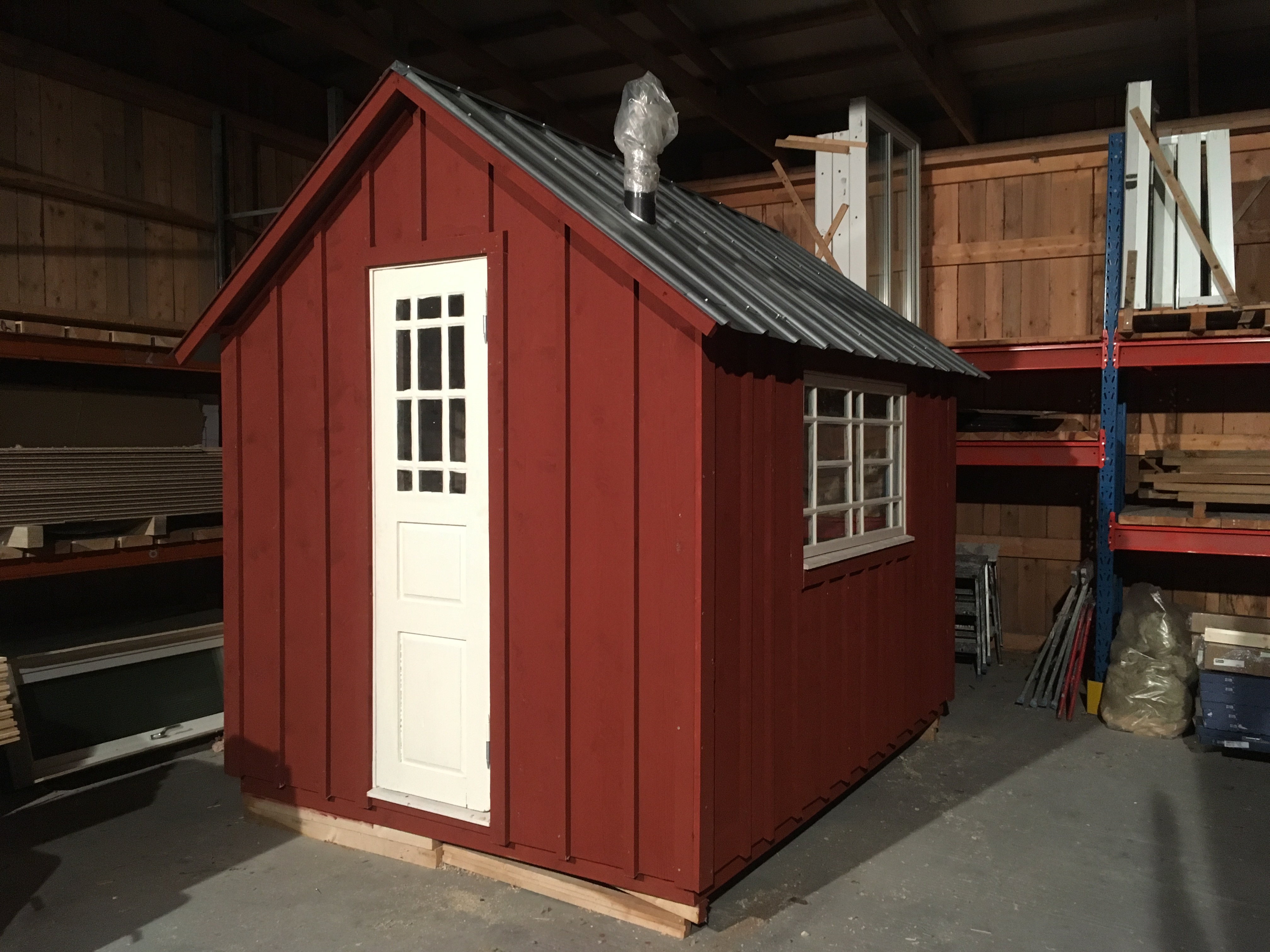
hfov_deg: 61.7
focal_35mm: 29
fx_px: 1064
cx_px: 635
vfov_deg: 48.2
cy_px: 476
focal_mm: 4.15
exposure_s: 1/20
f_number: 2.2
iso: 200
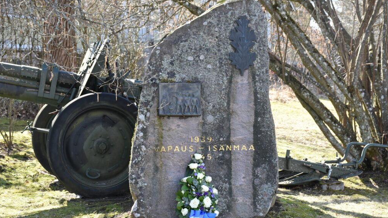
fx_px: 736
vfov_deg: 16.9
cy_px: 107
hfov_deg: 29.5
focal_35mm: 72
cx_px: 192
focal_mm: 45
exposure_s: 1/320
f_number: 8
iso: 800
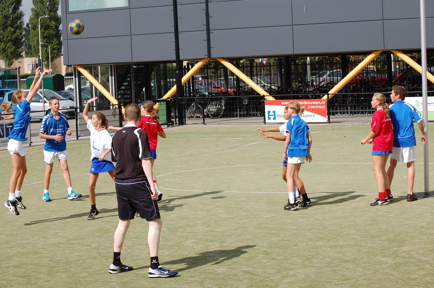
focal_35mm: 82
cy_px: 144
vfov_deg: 16.5
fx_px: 994
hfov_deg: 24.6
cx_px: 217
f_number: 9
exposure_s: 1/320
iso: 200
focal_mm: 55
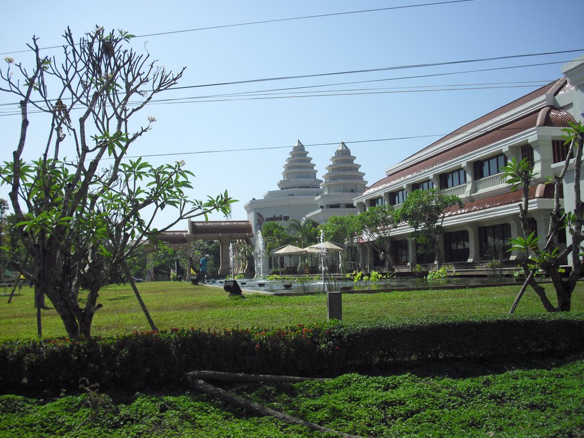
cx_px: 298
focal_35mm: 39
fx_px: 658
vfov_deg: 36.8
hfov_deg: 47.9
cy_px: 223
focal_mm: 6.2
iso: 100
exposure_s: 1/320
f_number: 8
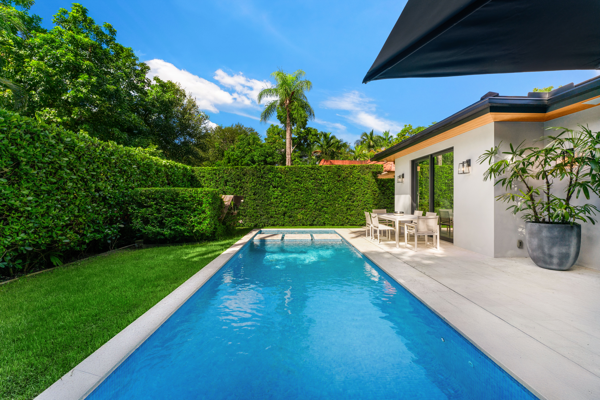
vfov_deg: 81.2
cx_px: 300
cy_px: 200
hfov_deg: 104.3
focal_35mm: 14
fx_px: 233
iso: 100
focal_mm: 14
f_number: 10
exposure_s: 1/250
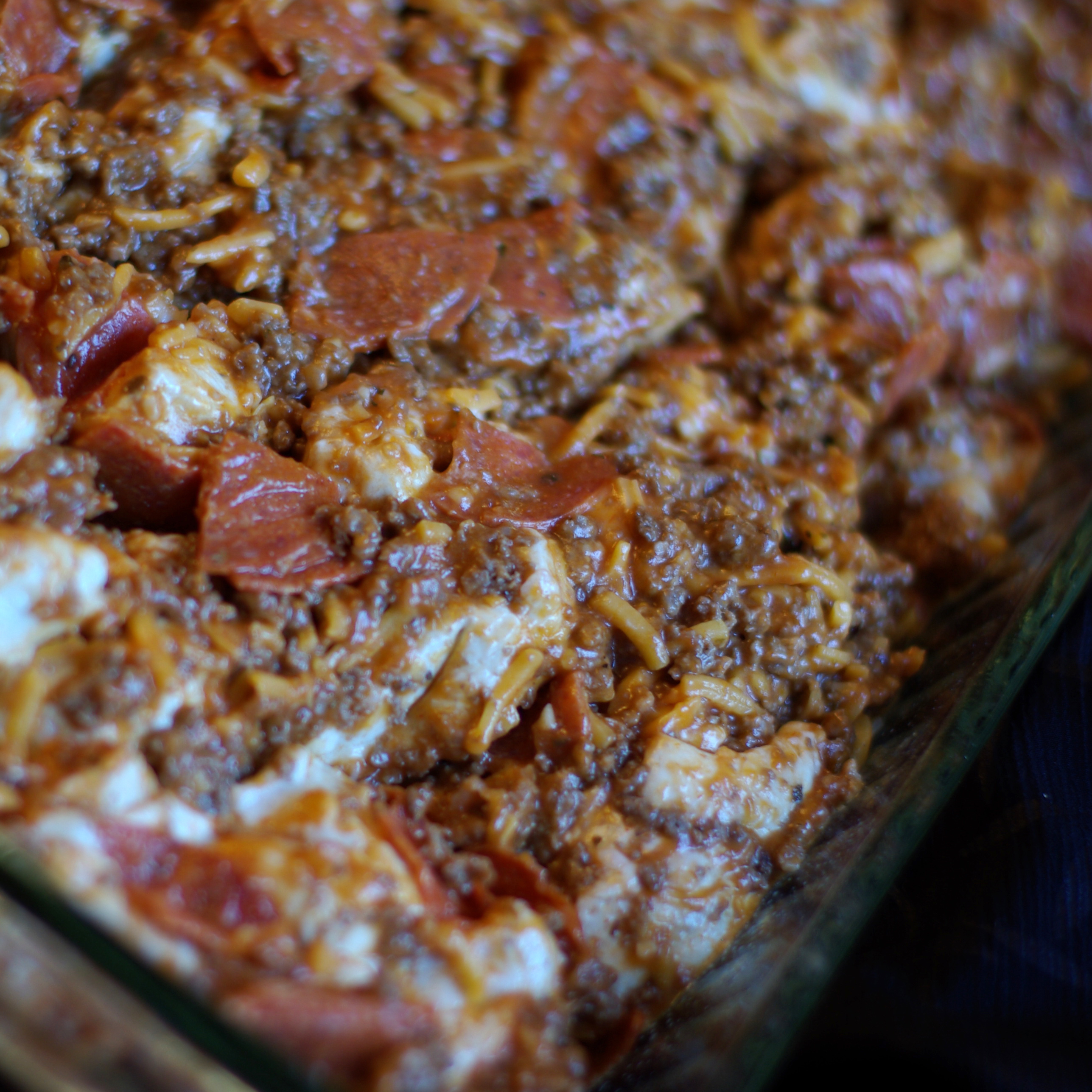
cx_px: 329
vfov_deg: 18.1
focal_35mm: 96
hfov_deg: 18.0
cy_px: 546
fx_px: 3426
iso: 100
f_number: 2
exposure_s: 1/60
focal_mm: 50
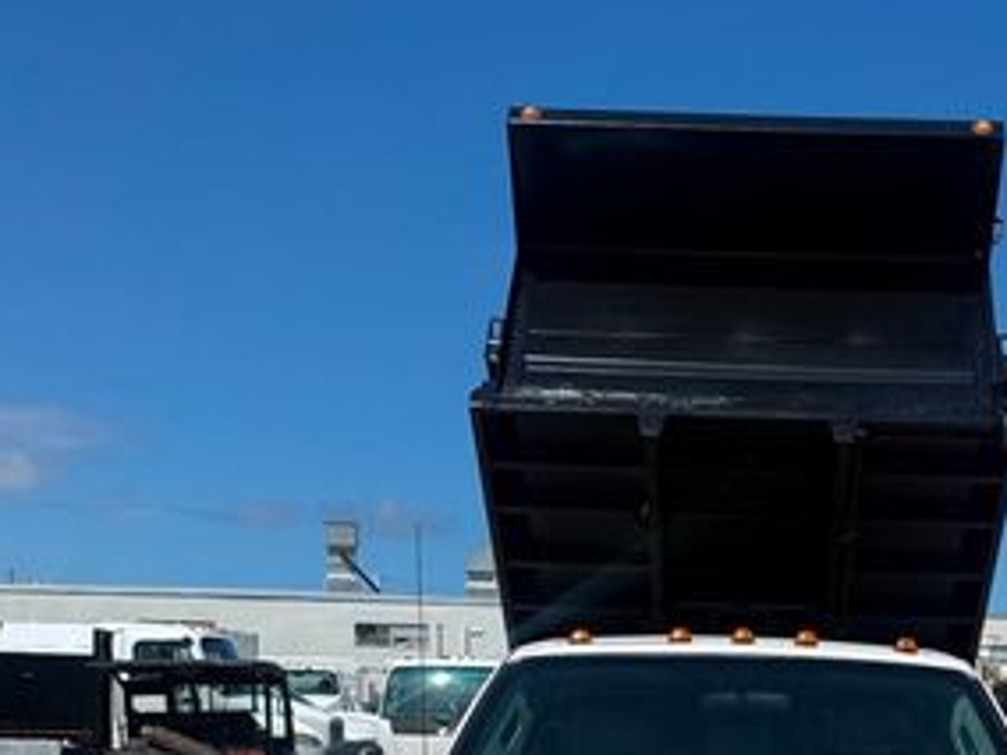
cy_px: 783
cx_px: 748
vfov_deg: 25.5
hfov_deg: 34.8
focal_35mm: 54
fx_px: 1571
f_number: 1.78
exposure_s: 1/8130
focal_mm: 6.76
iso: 80
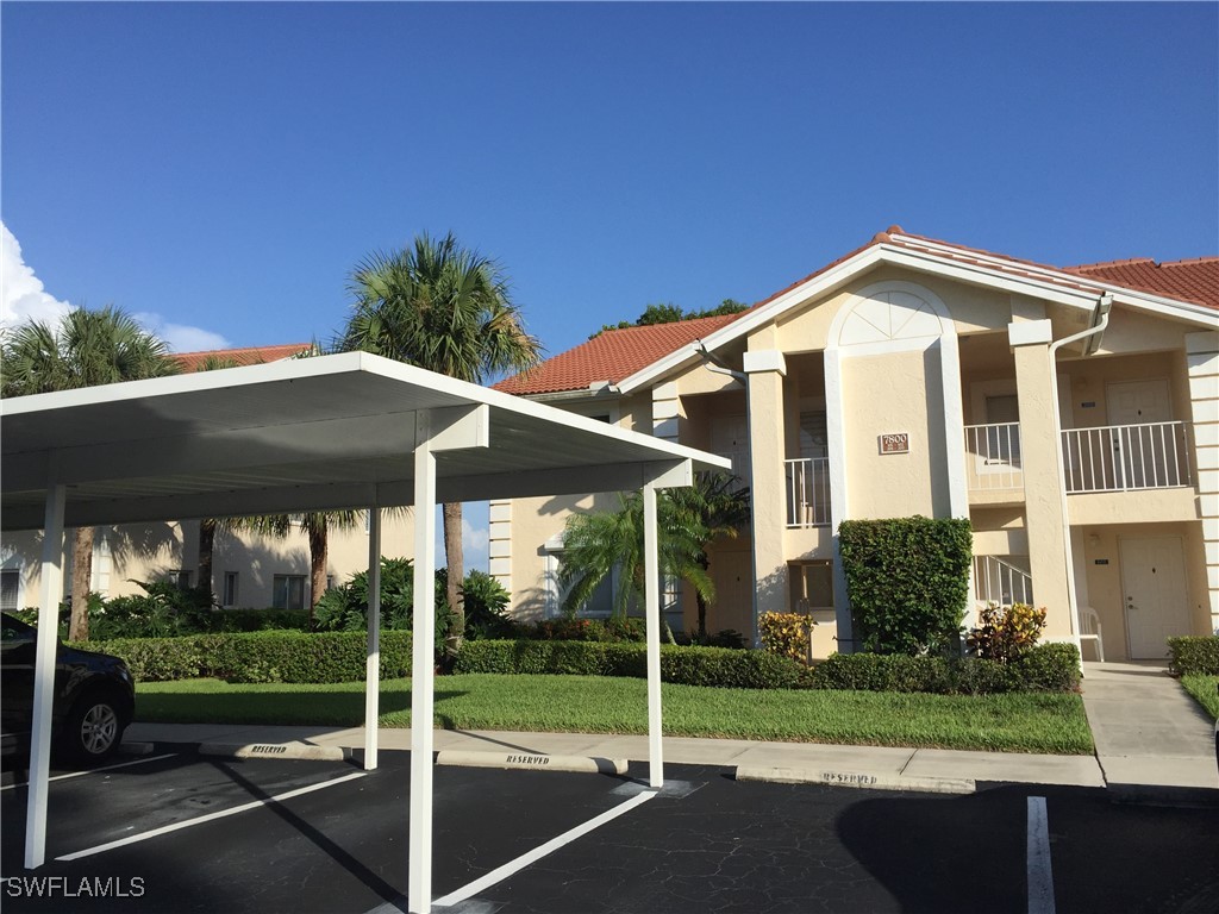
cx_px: 610
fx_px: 1021
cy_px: 457
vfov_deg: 48.2
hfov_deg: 61.7
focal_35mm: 29
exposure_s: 1/3049
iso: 32
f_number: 2.2
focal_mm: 4.15
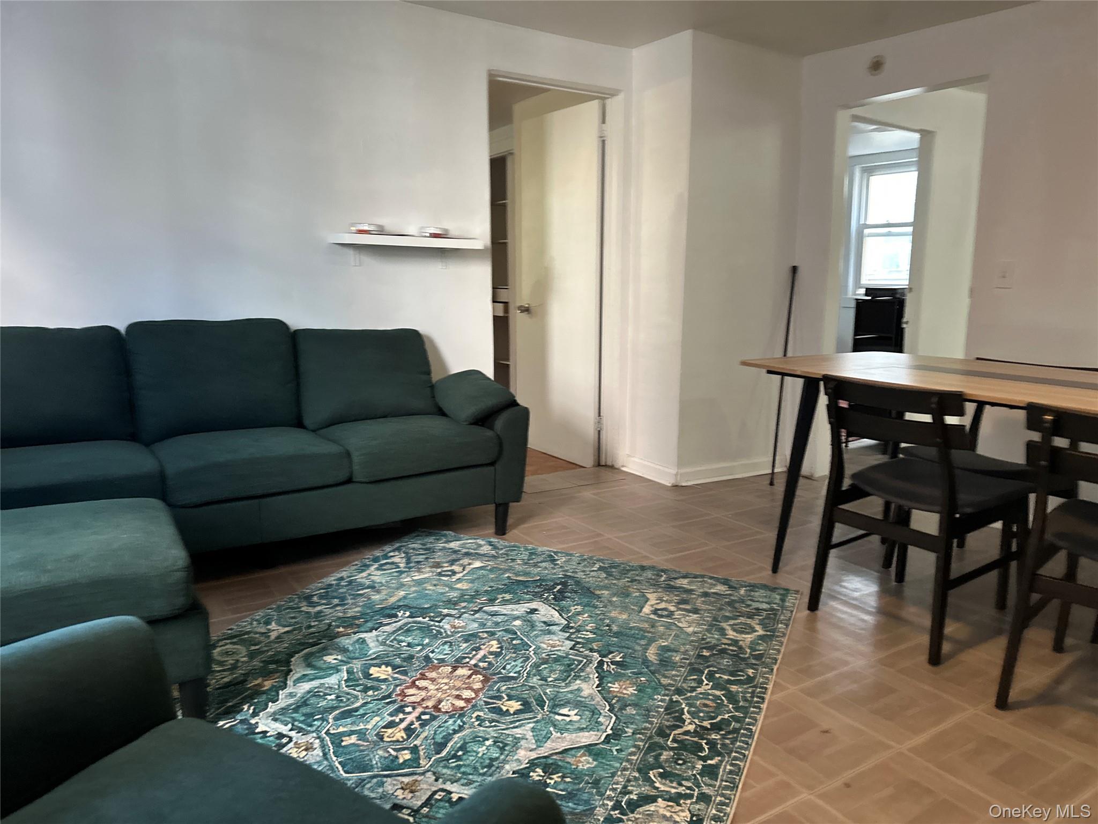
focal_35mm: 24
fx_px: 761
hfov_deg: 71.6
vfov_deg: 56.8
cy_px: 412
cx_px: 549
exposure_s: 1/60
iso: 500
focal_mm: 6.86
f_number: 1.78
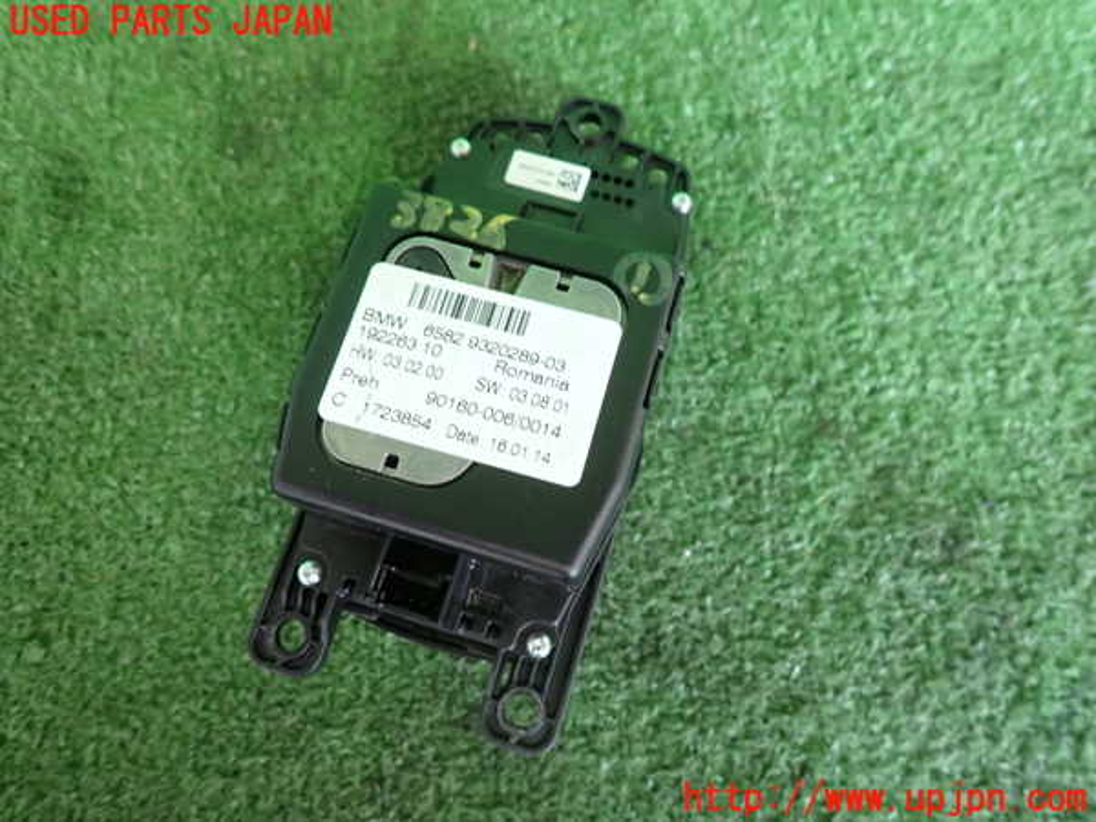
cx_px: 548
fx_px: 792
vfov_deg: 54.9
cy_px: 411
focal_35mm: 25
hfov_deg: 69.4
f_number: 2
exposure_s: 1/30
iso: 250
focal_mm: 4.5
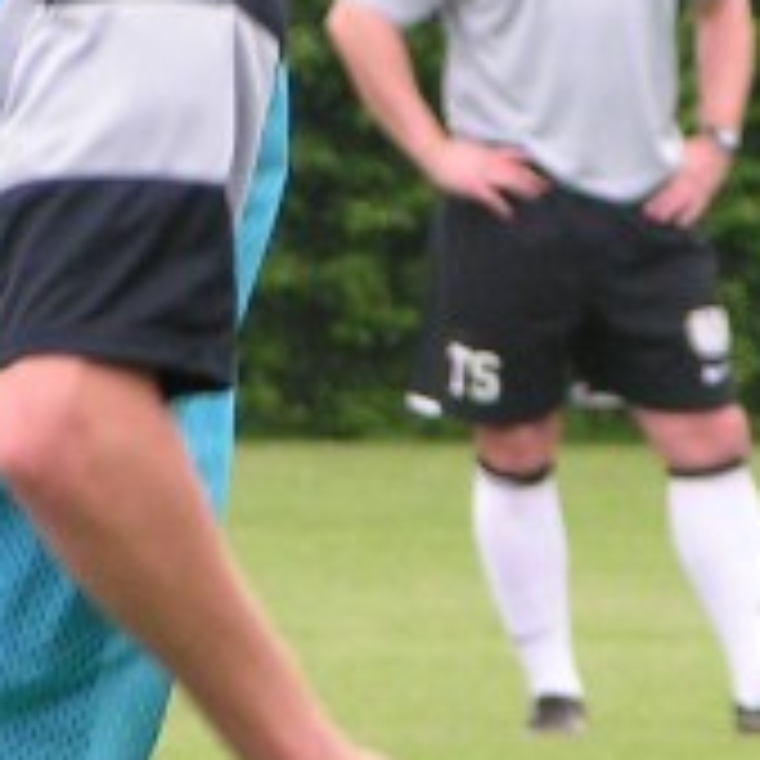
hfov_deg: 1.7
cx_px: 391
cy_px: 76
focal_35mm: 1032
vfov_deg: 1.7
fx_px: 25634
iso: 100
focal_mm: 37.8
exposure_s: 1/250
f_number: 3.5
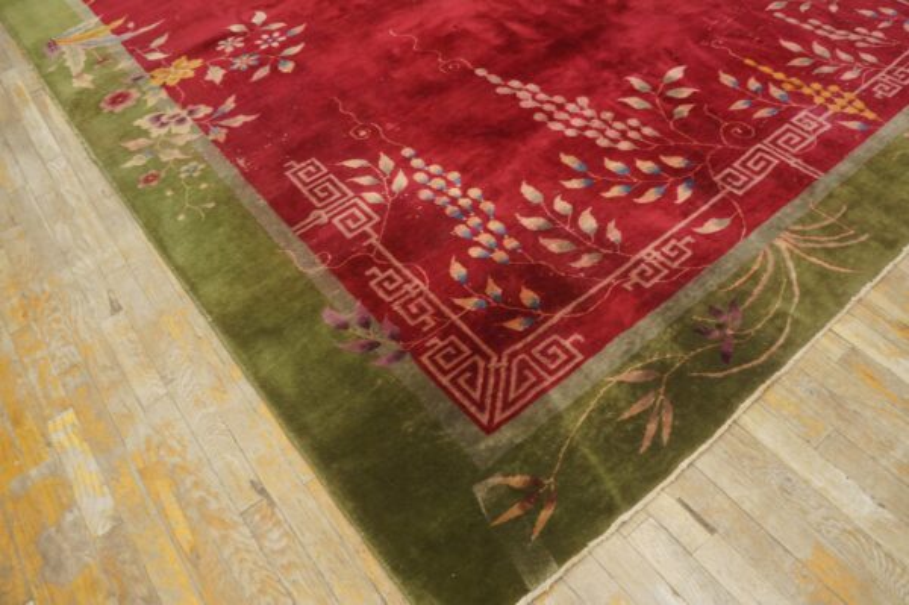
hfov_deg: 67.4
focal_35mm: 27
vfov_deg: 47.9
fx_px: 681
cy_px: 302
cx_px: 454
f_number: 4
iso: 1250
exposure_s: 1/60
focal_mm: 18
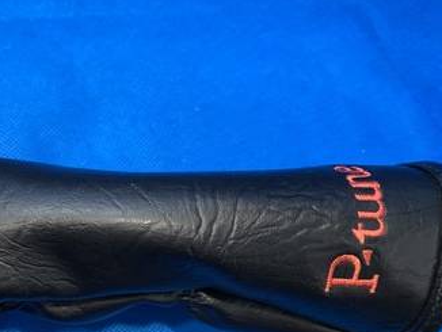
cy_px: 255
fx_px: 652
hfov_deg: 36.1
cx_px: 84
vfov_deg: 28.1
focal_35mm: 51
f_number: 1.8
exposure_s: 1/60
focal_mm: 4.25
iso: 125
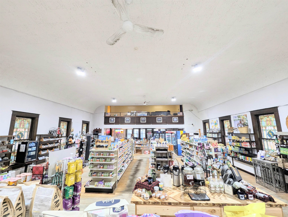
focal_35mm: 13
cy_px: 108
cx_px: 144
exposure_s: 1/61.8
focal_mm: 1.95
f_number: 2.2
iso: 140
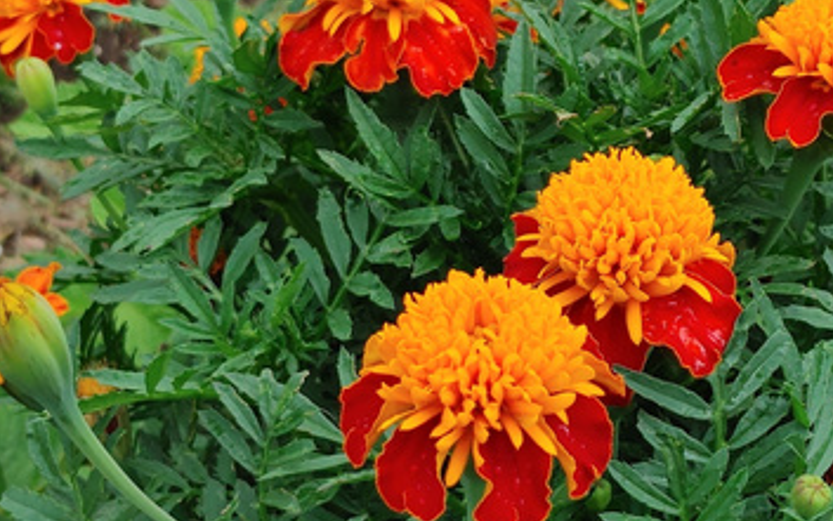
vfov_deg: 14.7
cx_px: 493
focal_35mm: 89
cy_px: 240
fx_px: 2021
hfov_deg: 23.3
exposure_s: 1/225
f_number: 1.8
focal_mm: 4.81
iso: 50
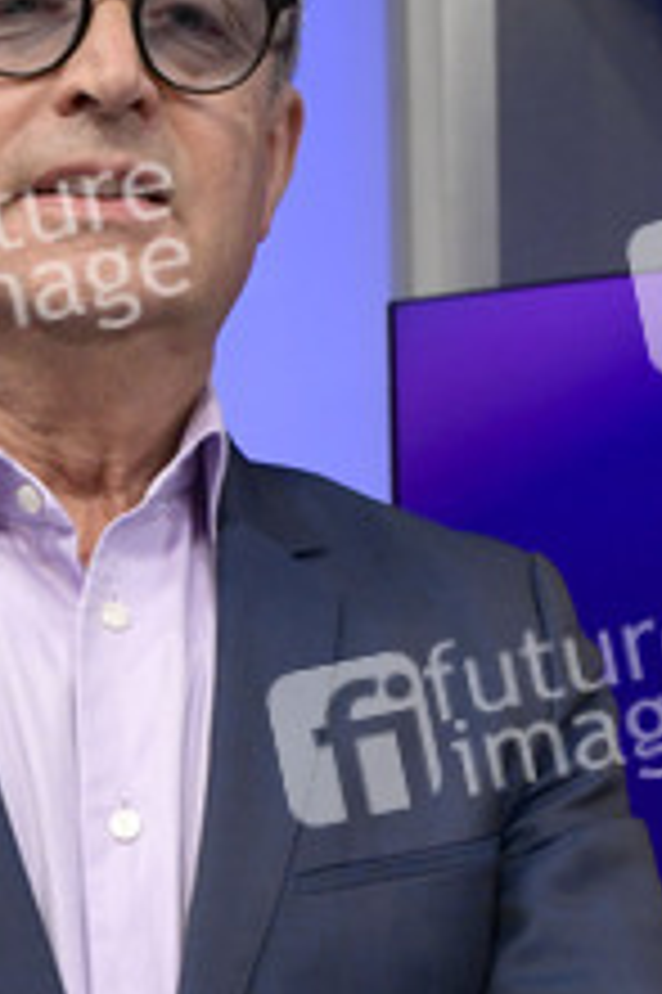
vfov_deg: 35.7
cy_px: 495
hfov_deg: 23.6
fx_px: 1547
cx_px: 90
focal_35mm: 56
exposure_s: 1/200
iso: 1600
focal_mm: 31
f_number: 6.3
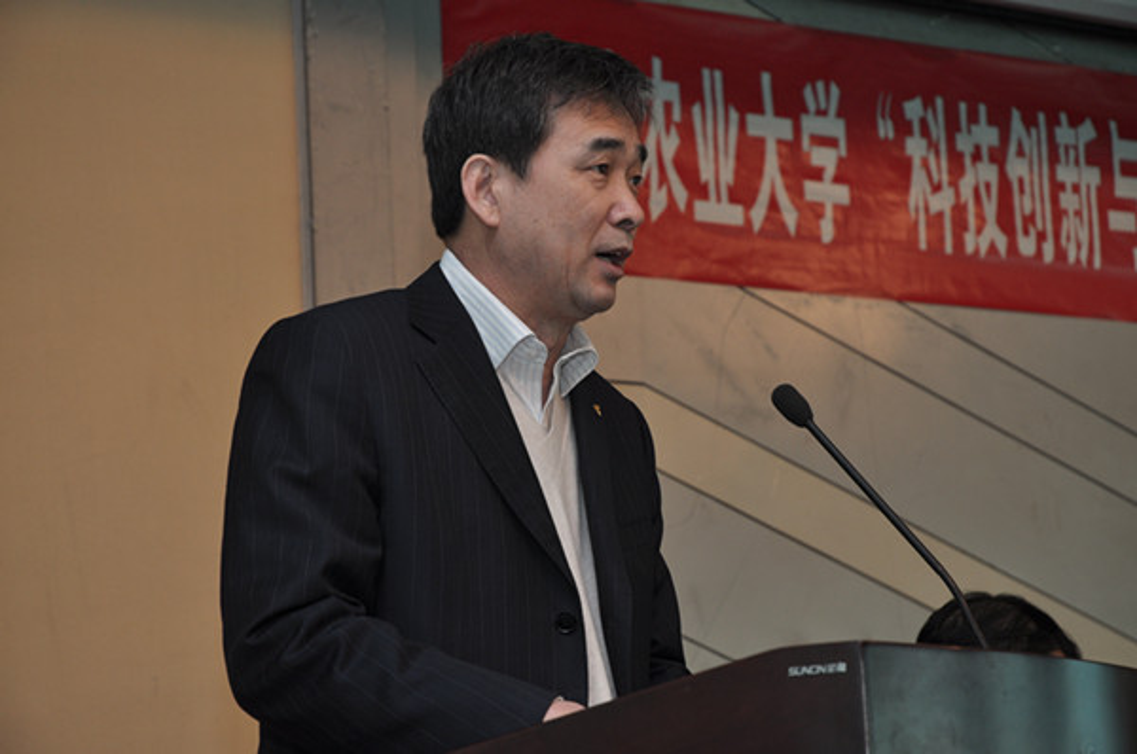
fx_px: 3311
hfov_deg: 19.5
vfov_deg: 13.0
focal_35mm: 105
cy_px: 377
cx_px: 568
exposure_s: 1/60
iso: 250
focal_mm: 70
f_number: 5.6
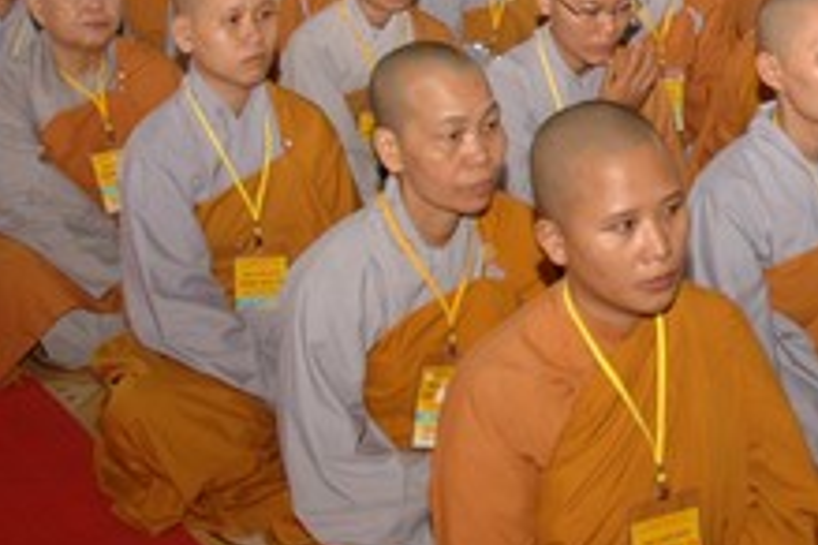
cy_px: 49
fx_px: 1795
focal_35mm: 79
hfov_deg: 24.7
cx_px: 773
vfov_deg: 17.0
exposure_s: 1/60
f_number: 5
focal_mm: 18
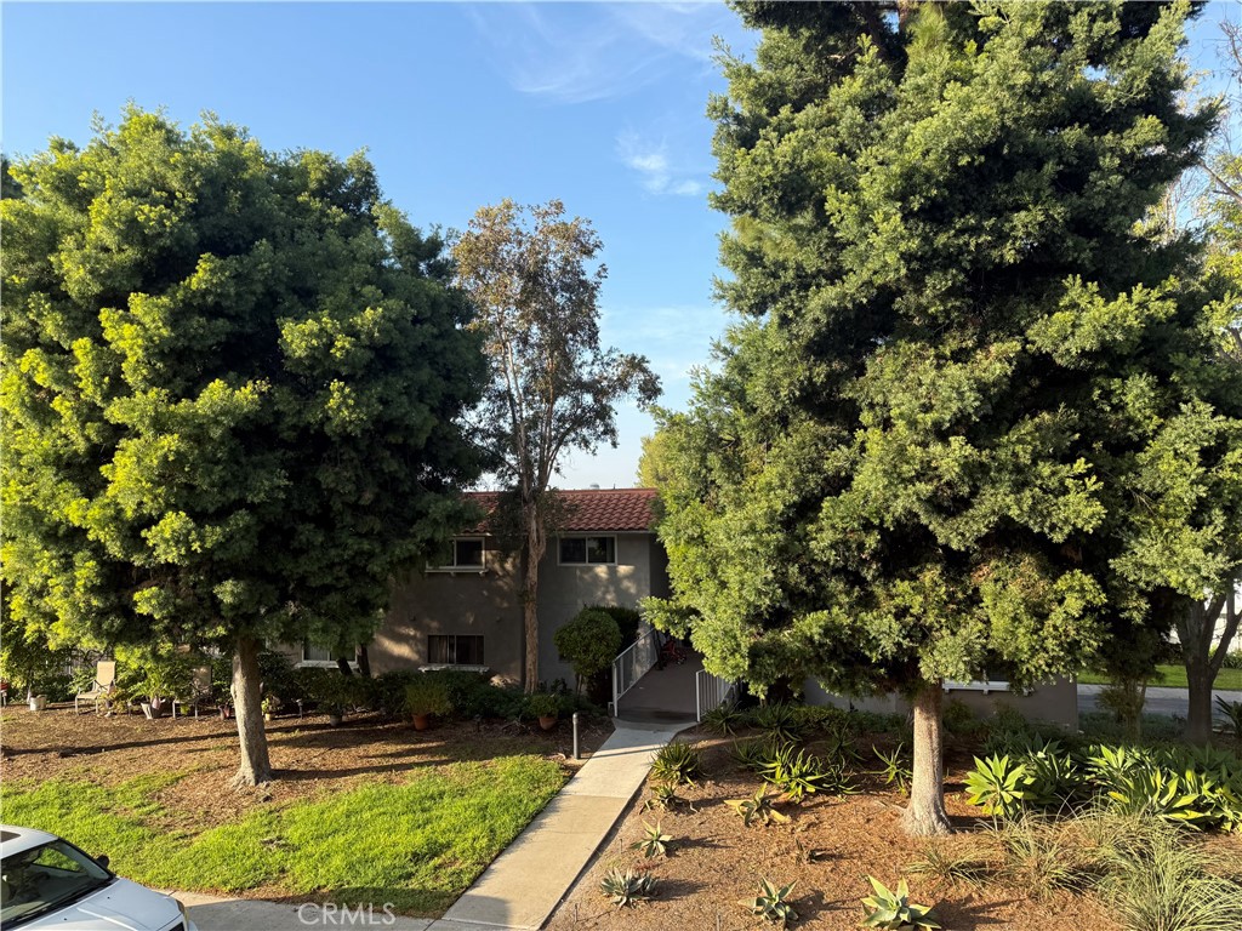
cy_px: 466
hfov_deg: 71.6
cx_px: 621
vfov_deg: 56.8
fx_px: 861
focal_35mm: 24
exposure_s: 1/1292
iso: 80
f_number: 1.78
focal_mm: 6.76
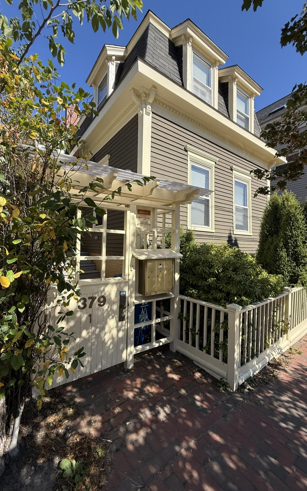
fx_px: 201
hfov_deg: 74.8
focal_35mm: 15
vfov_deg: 101.5
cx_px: 152
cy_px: 245
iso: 64
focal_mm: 2.22
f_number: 2.2
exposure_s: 1/1339
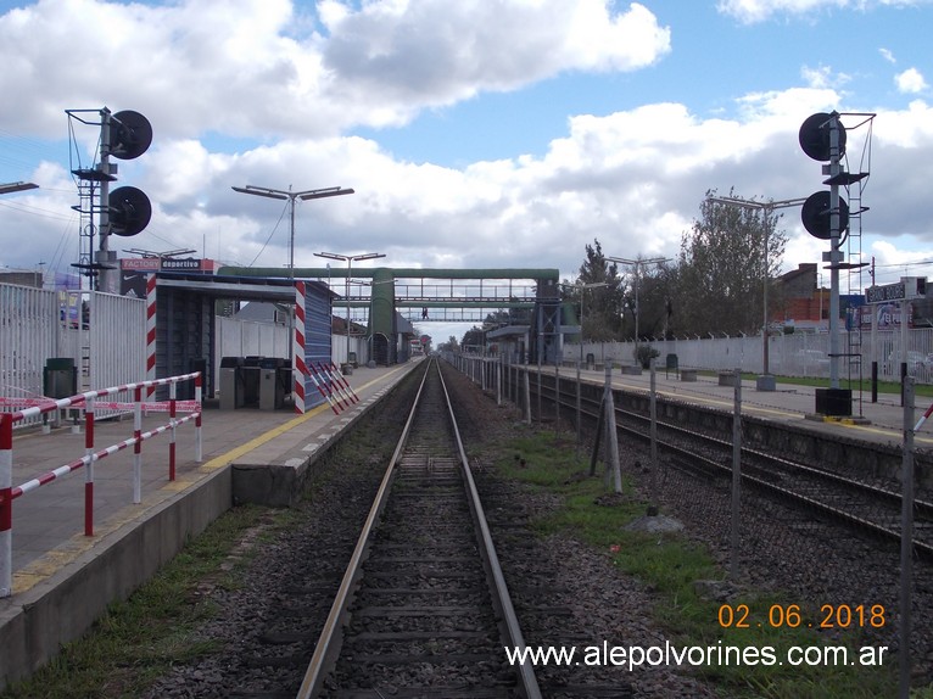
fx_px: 1159
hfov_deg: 43.9
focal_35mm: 43
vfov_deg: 33.6
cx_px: 466
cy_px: 350
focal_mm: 6.1
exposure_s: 1/200
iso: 80
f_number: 6.5
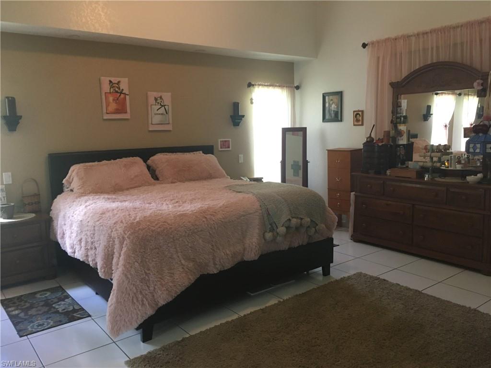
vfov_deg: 48.2
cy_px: 184
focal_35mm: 29
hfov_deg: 61.7
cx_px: 246
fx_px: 411
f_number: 2.2
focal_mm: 4.15
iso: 200
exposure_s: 1/24
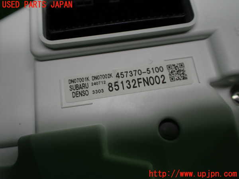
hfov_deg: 60.0
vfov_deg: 46.8
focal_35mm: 30
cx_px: 120
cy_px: 90
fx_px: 207
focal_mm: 5.4
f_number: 2.3
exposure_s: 1/125
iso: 125
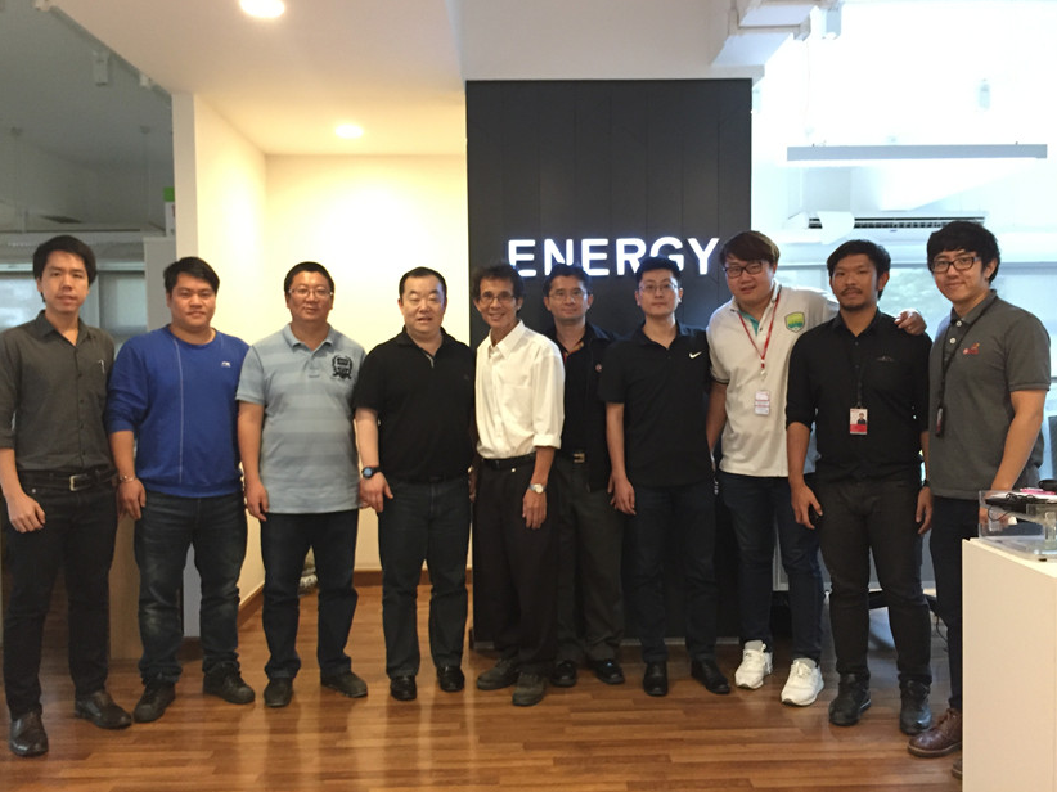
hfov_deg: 60.0
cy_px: 388
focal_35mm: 30
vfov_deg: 46.8
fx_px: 916
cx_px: 532
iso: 250
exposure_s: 1/33
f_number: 2.2
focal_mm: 4.15
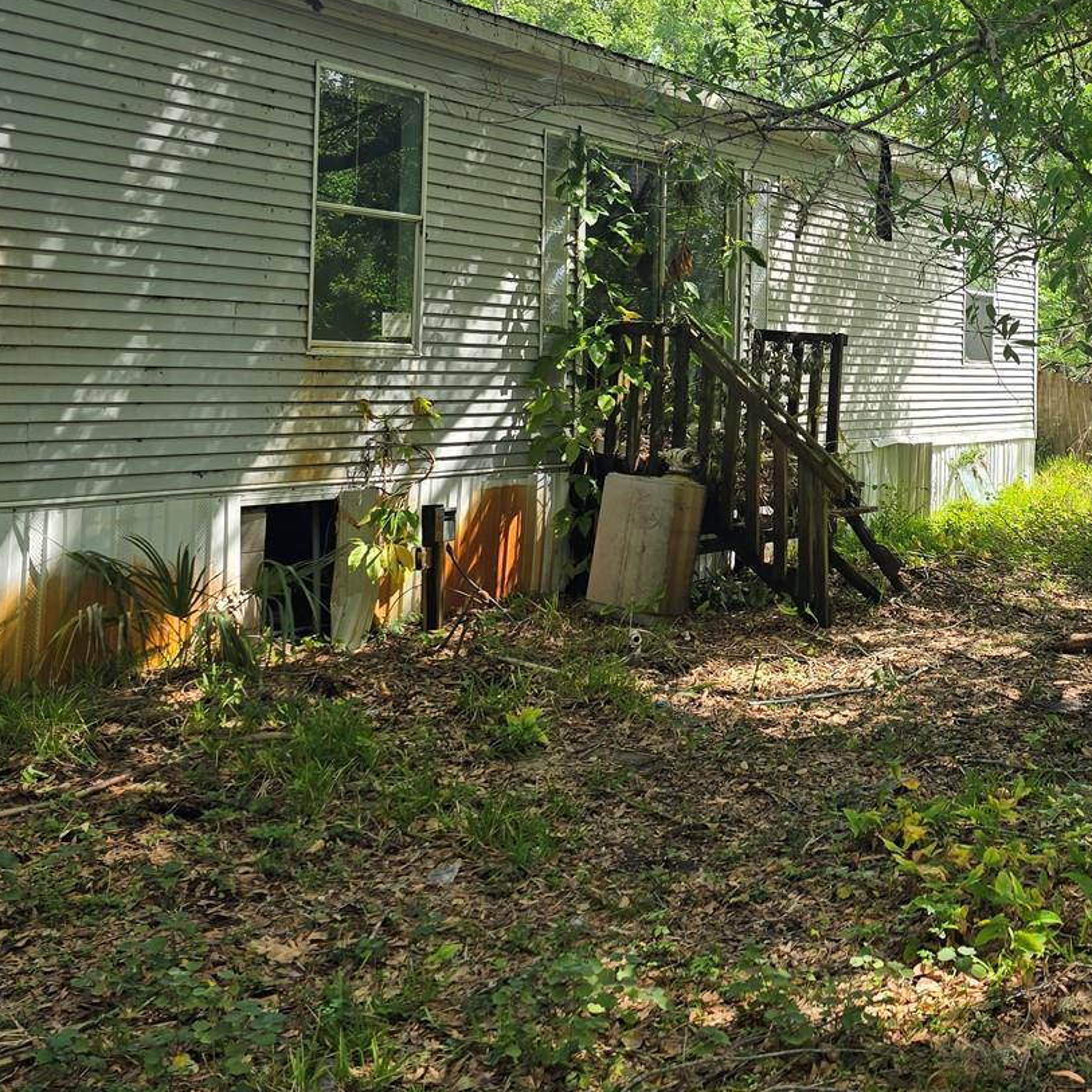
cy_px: 308
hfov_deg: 40.4
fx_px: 1428
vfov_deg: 40.9
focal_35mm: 40
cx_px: 854
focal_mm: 6.3
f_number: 1.7
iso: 12
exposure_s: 1/297
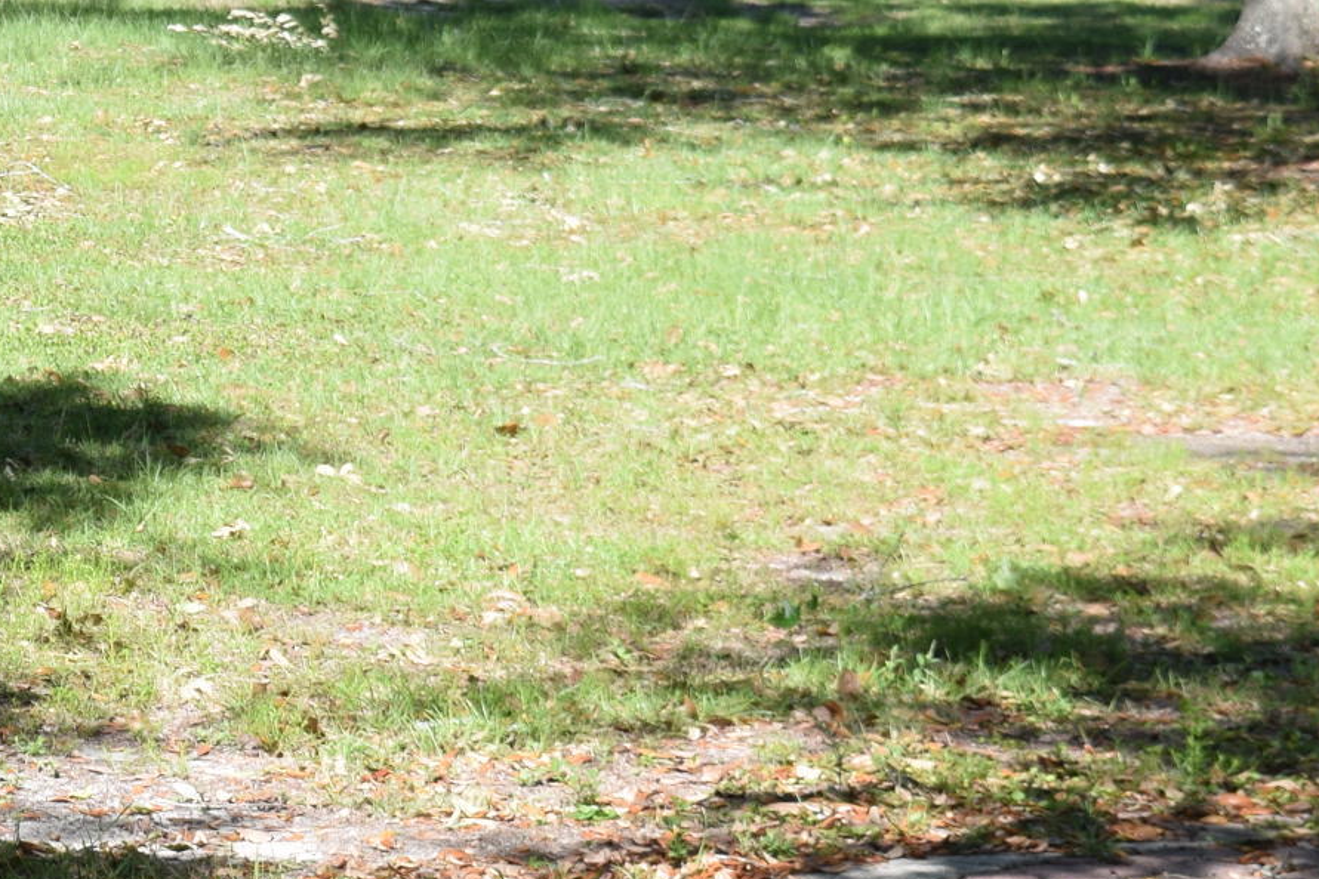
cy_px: 0
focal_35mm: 192
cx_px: -804
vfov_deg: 7.1
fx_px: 7034
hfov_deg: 10.3
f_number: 8
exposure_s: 1/250
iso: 220
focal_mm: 38
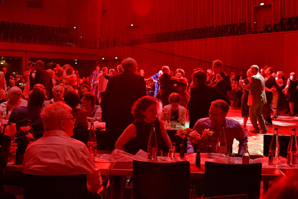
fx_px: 335
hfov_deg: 47.9
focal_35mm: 40
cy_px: 100
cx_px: 149
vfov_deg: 33.0
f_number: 4
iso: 2500
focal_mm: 27
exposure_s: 1/60
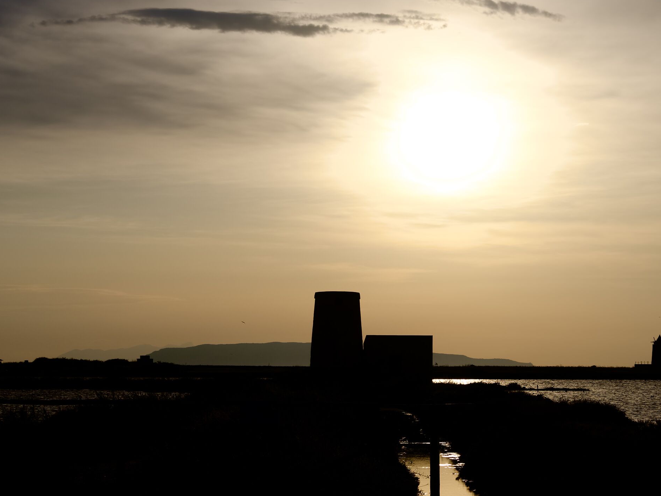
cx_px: 375
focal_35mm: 92
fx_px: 1757
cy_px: 266
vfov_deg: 16.1
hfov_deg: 21.3
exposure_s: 1/400
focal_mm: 50
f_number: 10
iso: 100
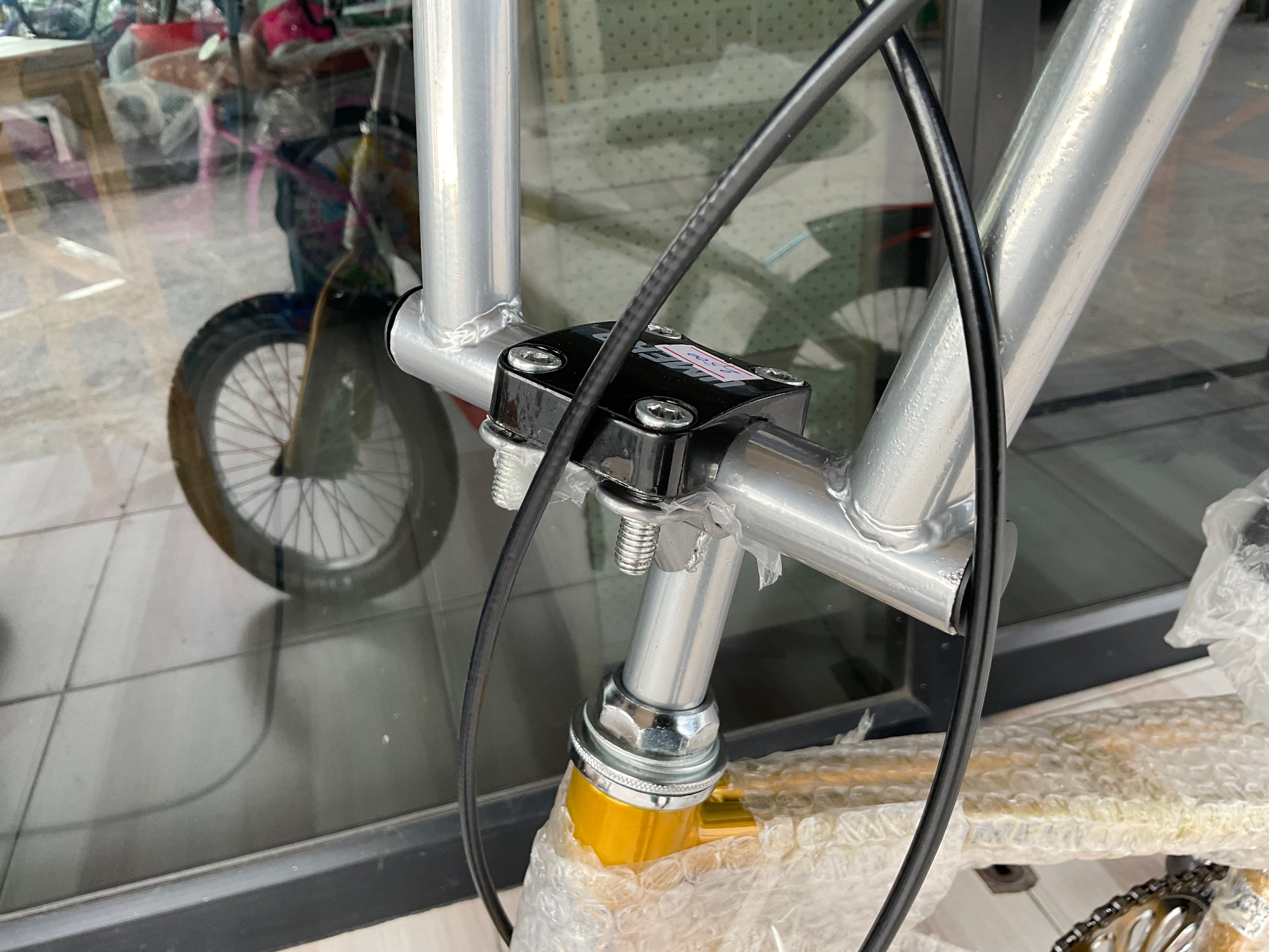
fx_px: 1063
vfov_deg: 48.2
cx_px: 634
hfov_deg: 61.7
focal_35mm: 29
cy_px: 476
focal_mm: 3
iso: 50
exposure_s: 1/100
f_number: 1.8
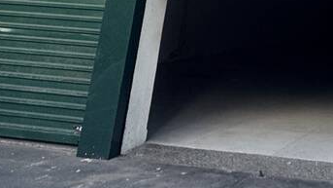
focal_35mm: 64
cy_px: -151
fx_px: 565
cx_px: 444
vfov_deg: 16.0
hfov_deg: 27.1
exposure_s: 1/344
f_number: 2.2
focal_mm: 2.22
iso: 40
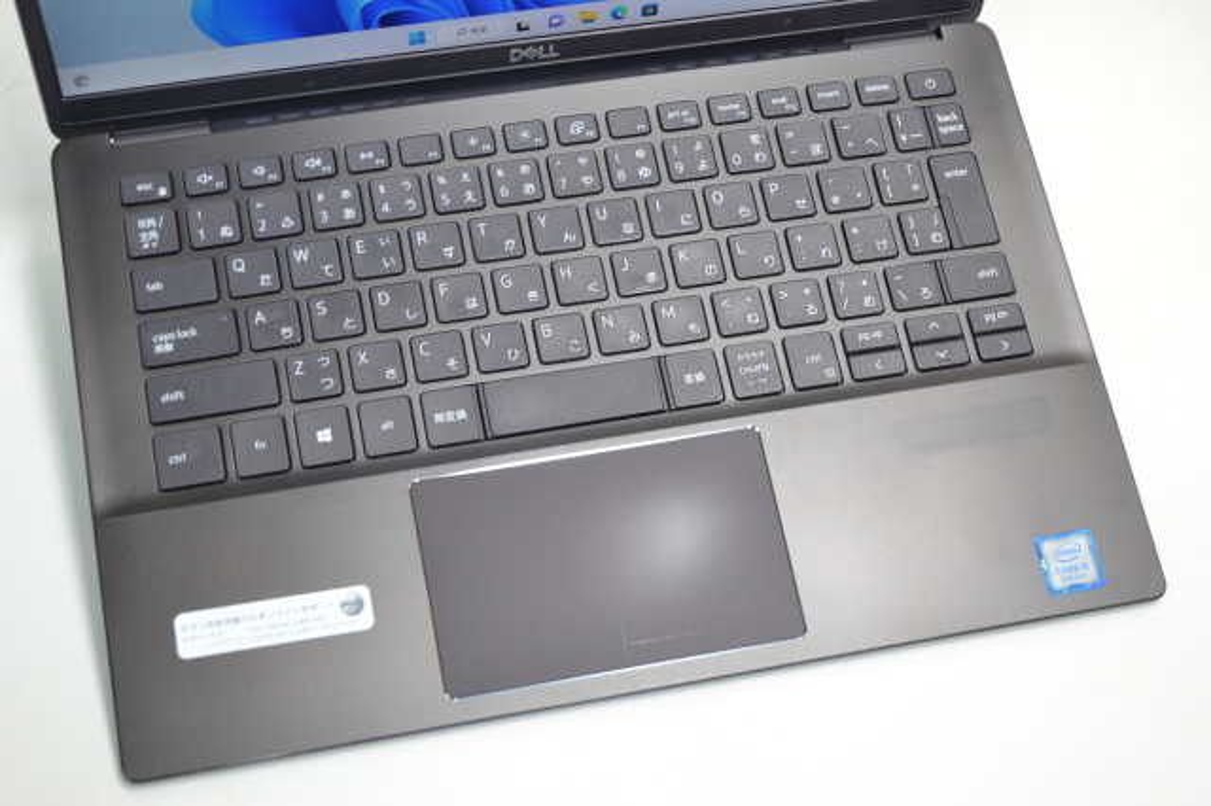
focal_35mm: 54
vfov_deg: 25.0
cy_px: 403
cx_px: 606
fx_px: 1815
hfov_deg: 36.9
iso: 100
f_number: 5.6
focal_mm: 36
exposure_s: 1/4
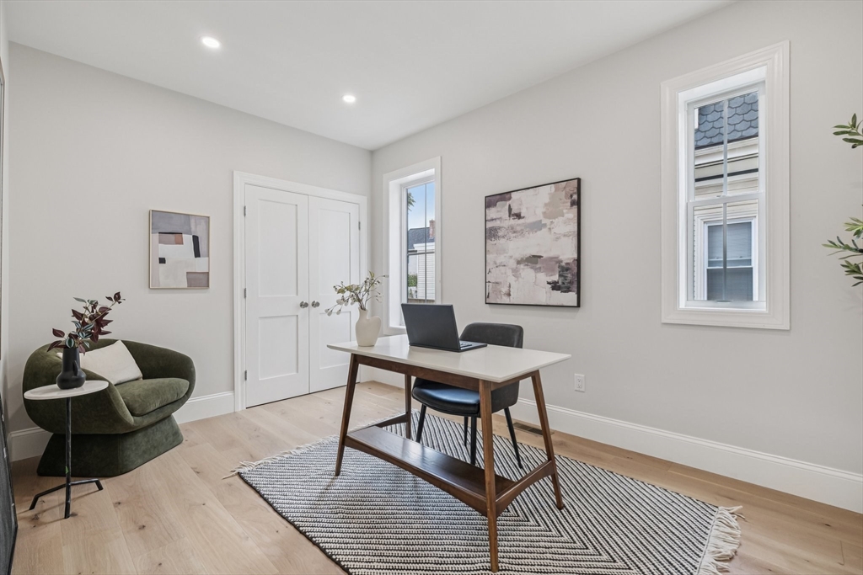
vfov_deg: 77.3
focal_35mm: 15
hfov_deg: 100.4
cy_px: 288
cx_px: 432
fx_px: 360
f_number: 5.6
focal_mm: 10
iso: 320
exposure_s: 1/20
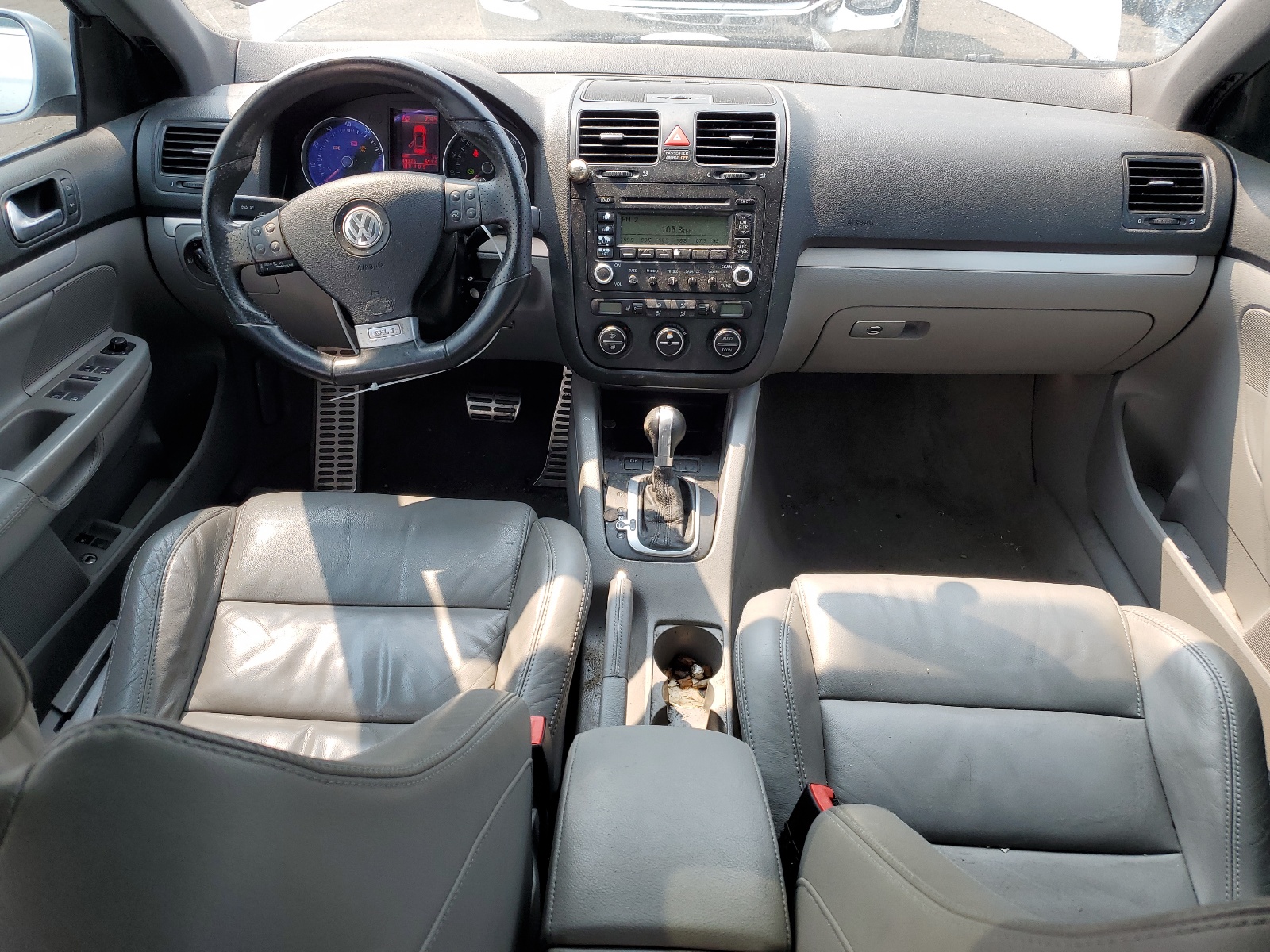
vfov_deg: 53.1
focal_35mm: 26
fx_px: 954
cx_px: 635
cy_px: 476
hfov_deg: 67.3
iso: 50
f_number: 1.5
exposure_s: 1/400
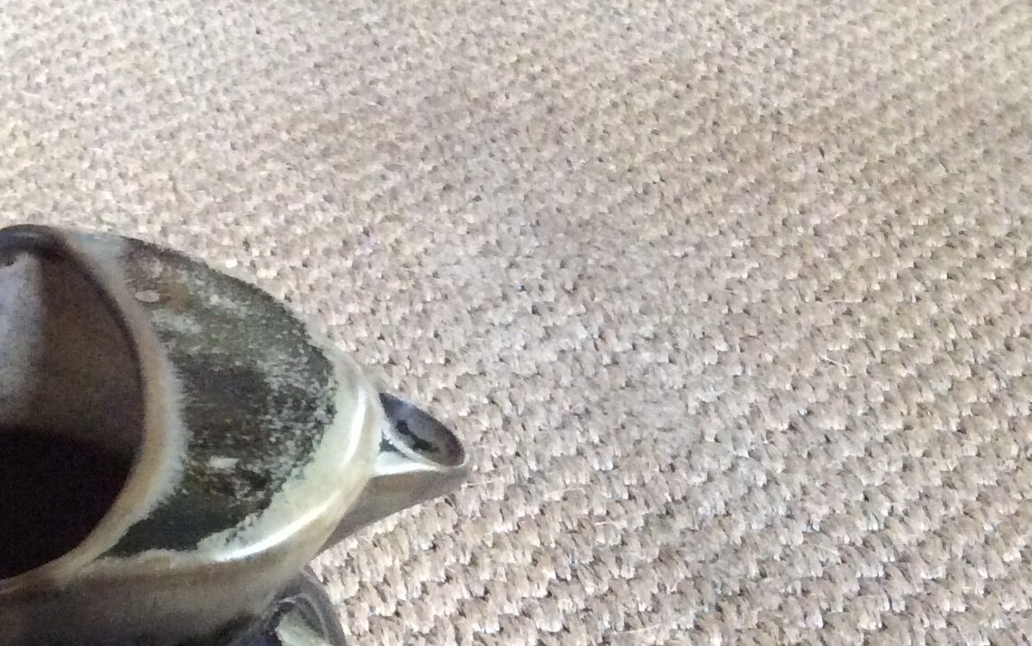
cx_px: -37
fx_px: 2166
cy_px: 827
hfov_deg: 25.3
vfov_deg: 16.1
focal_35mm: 77
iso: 320
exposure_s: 1/25
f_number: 2.4
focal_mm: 3.3
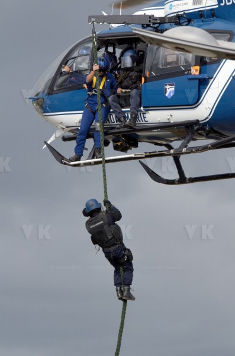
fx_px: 2953
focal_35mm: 300
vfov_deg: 6.9
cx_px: 118
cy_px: 178
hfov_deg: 4.6
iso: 250
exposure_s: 1/800
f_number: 8
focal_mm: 200
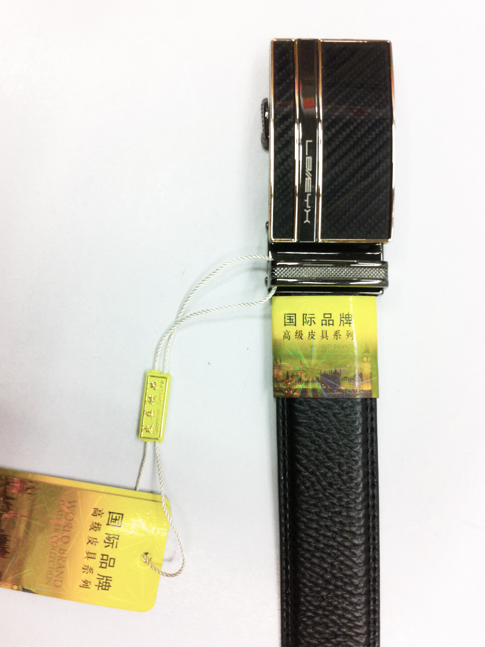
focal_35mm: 36
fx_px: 673
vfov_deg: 51.4
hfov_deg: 39.7
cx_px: 241
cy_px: 330
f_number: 2.8
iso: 80
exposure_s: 1/15
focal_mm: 3.85
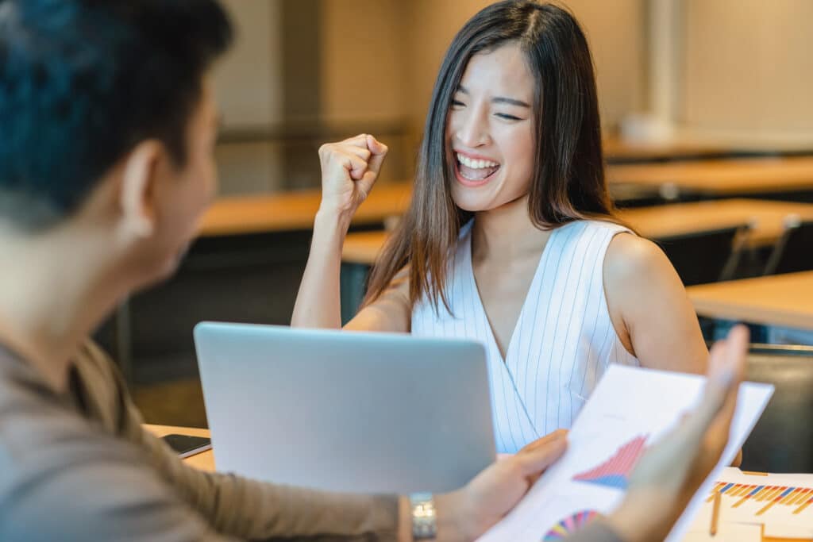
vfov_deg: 16.1
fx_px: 1920
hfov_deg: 23.9
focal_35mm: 85
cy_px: 271
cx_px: 406
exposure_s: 1/125
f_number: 2.5
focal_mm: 85
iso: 250
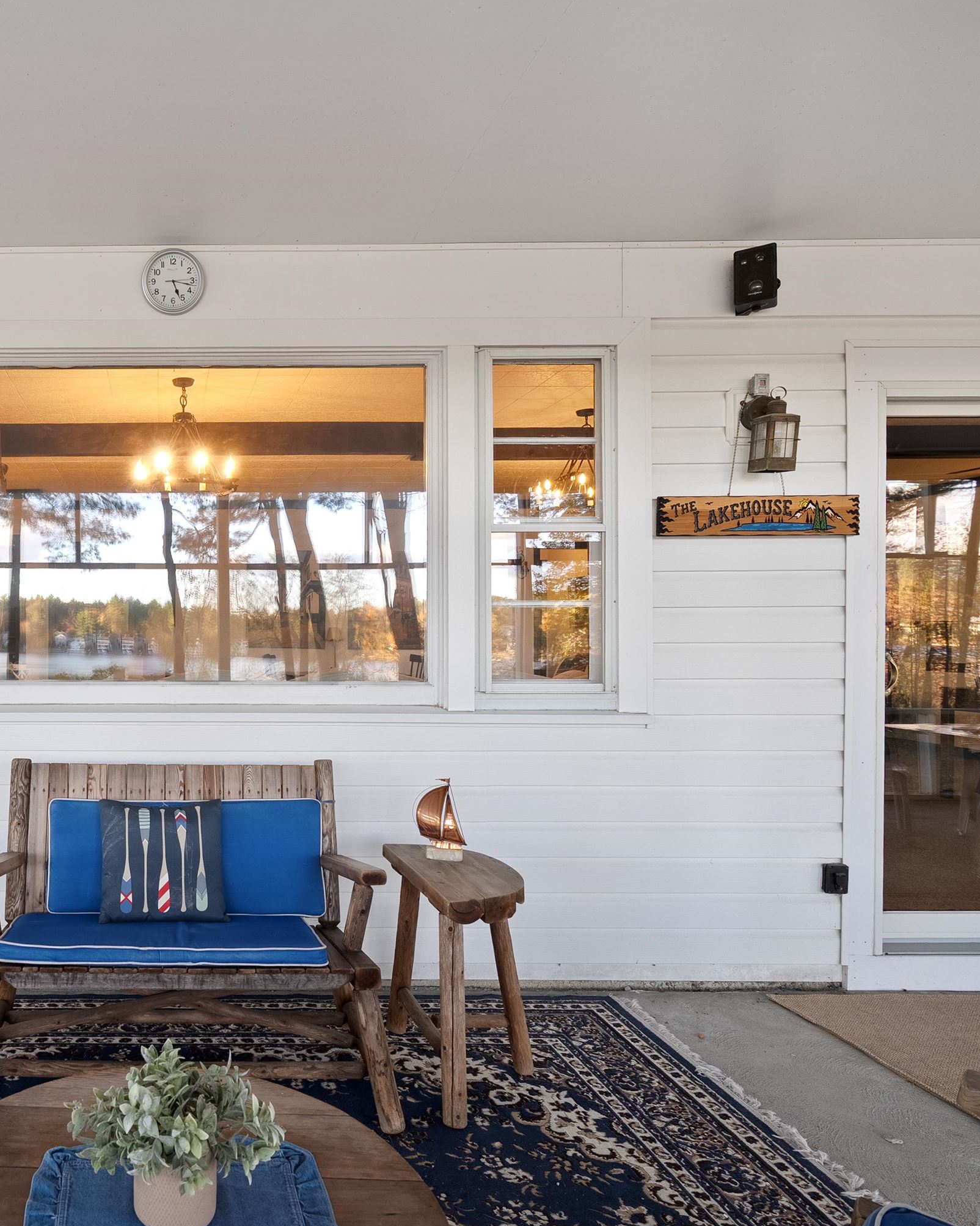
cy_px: 614
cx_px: 137
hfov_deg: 54.6
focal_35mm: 23
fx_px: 834
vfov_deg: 72.6
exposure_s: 1/1.67
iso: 320
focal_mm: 16
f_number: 8
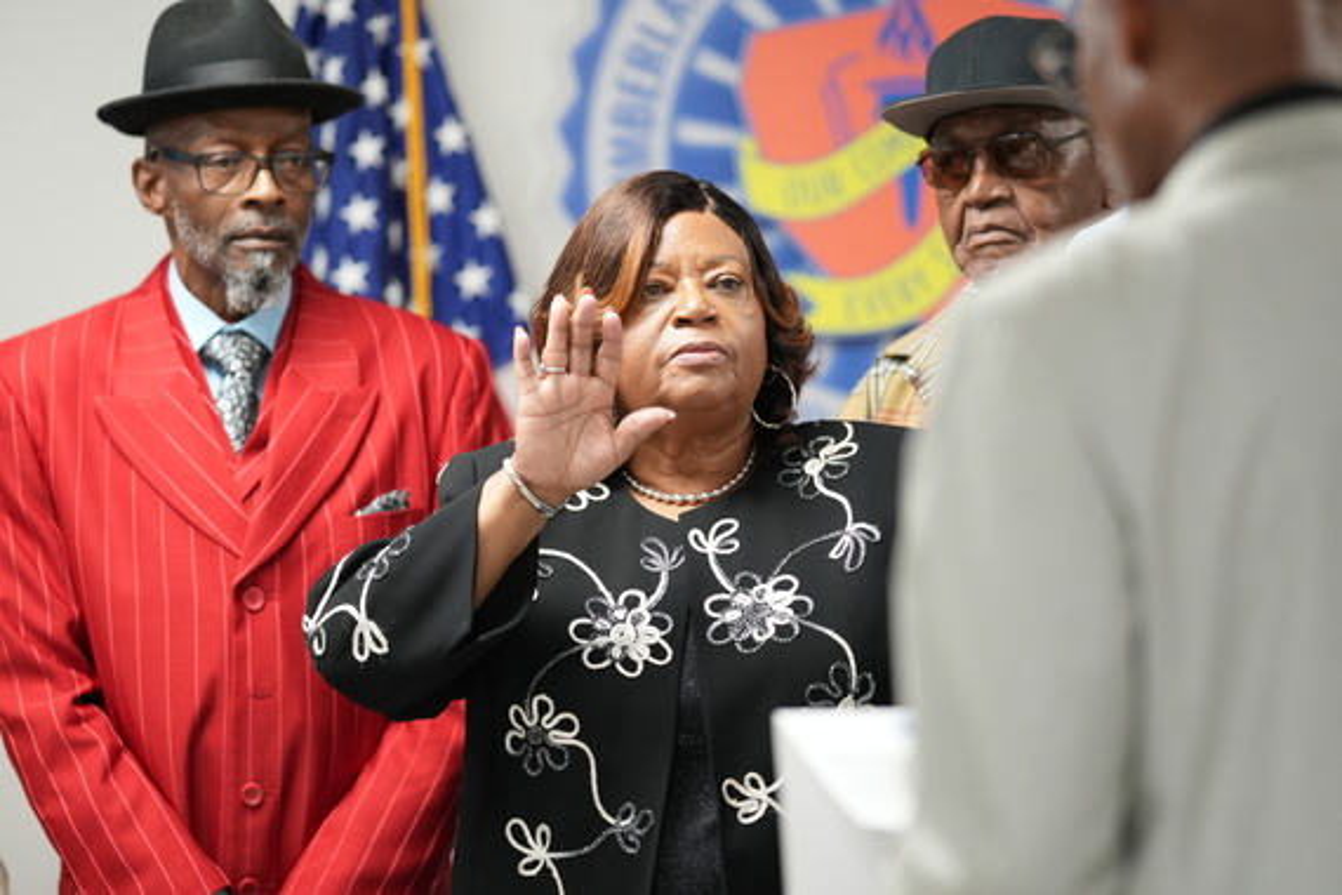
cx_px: 671
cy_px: 448
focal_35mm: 127
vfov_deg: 10.8
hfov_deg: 16.1
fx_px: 4734
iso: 1600
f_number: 1.4
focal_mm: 85
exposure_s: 1/640
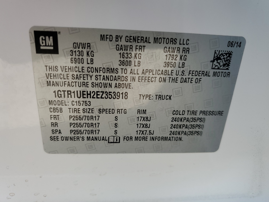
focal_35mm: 26
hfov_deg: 67.3
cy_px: 101
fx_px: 202
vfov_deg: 53.1
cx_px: 134
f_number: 1.5
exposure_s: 1/192
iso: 50
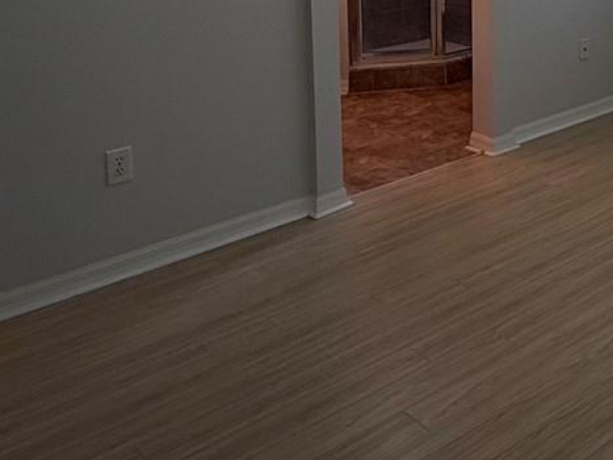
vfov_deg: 27.1
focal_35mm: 48
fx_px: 850
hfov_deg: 35.2
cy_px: -74
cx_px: 641
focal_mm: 2.22
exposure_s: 1/127
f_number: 2.2
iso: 50
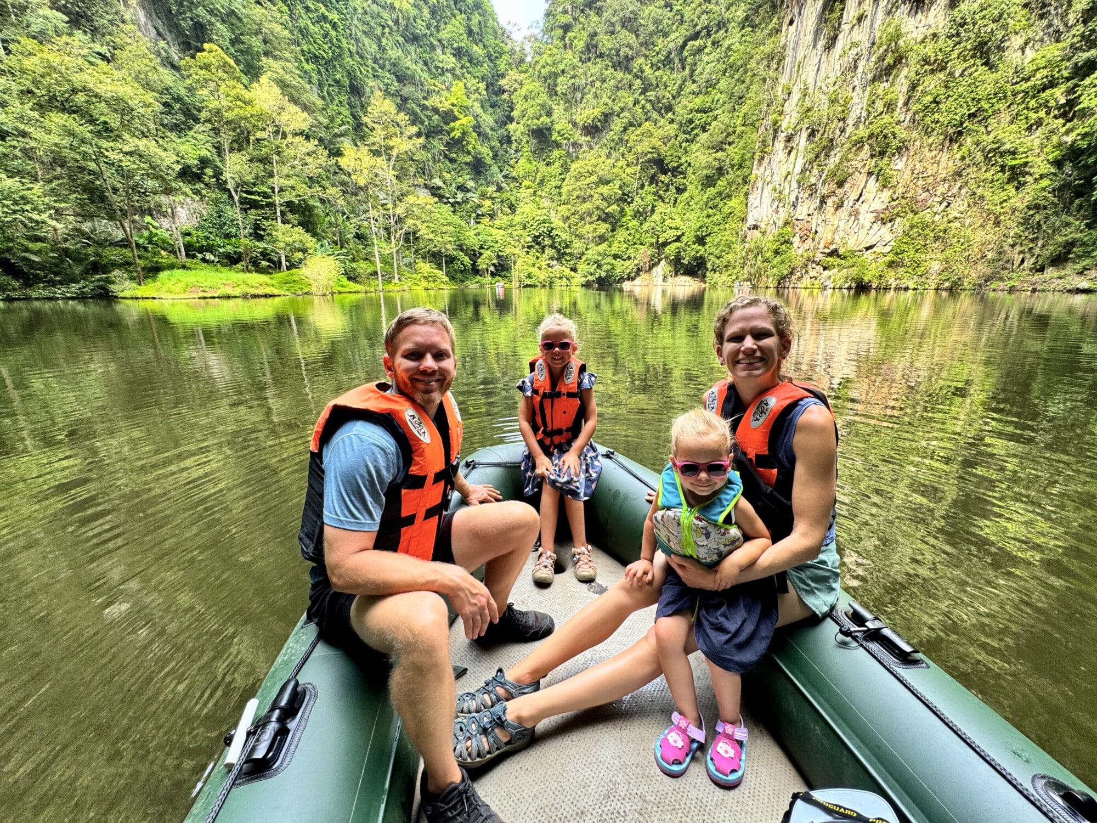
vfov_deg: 85.7
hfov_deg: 102.1
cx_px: 548
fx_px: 444
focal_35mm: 14
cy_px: 412
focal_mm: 2.22
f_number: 2.2
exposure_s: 1/99
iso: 64
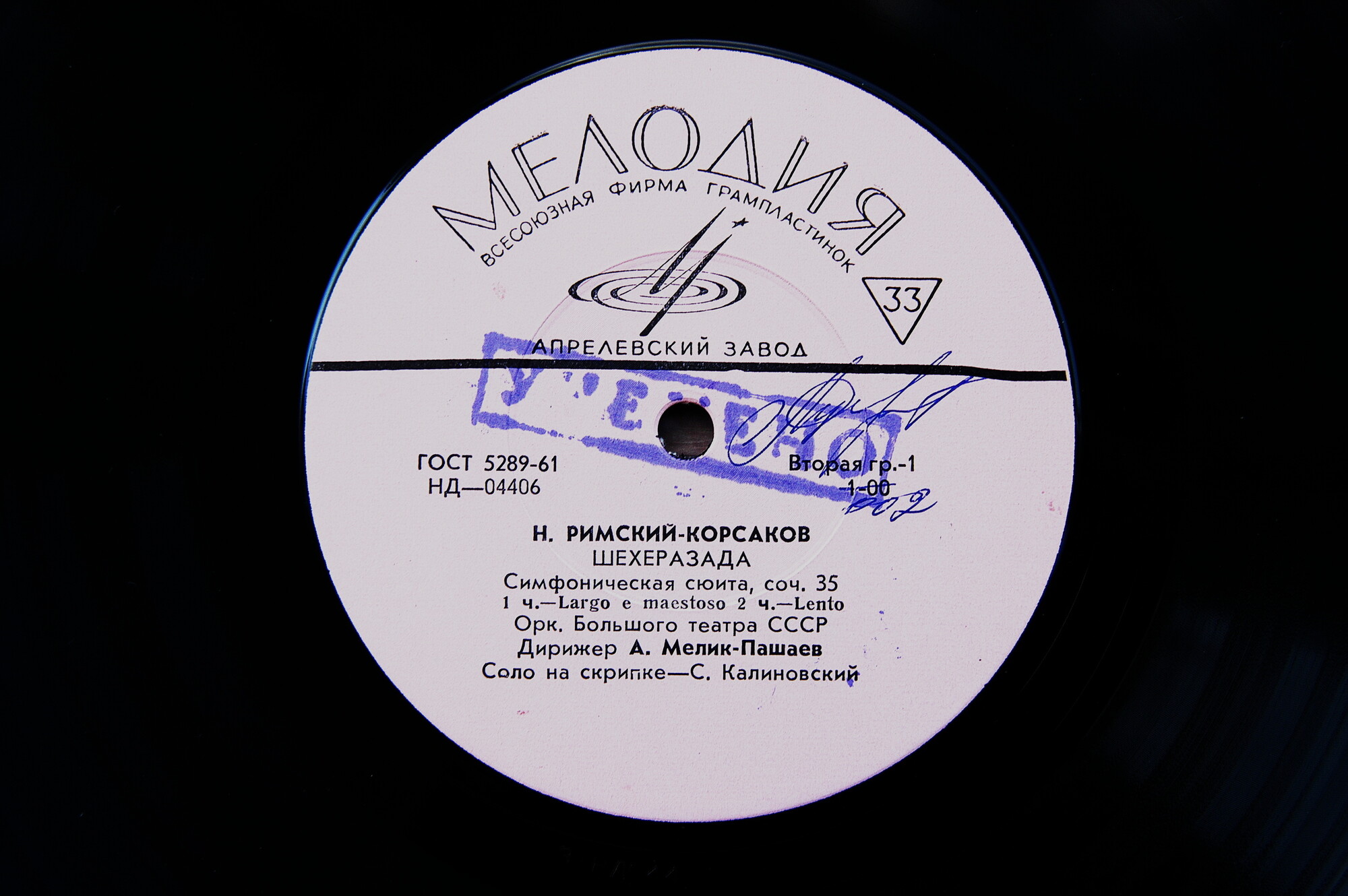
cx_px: 674
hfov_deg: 37.9
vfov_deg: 25.7
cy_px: 448
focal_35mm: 52
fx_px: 1964
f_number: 5
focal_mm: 35
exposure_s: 1/90
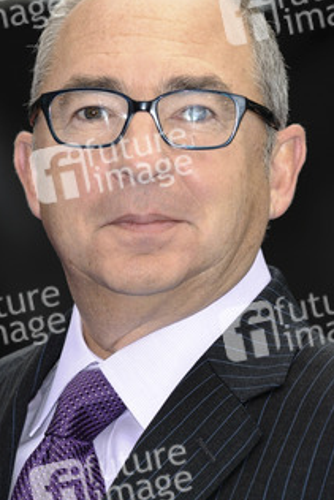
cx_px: 158
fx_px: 5282
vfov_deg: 5.4
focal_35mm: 380
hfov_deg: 3.6
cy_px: 245
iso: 320
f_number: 5
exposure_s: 1/250
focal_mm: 200
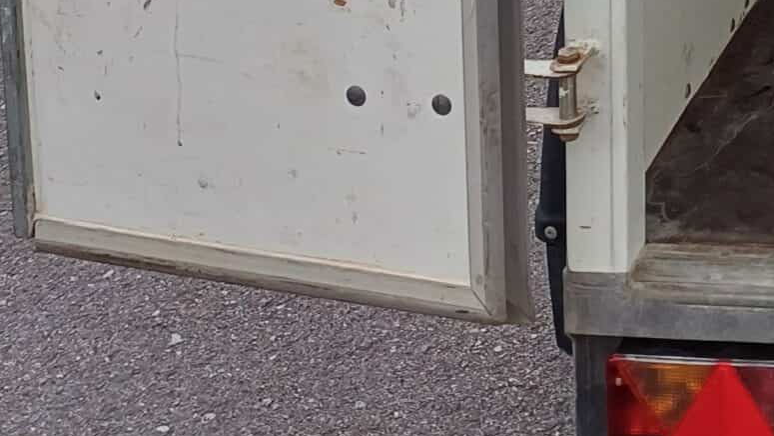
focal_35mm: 90
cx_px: 1198
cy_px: -502
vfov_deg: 11.7
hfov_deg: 20.0
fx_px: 1847
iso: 80
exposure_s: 1/100
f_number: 1.8
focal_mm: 4.65
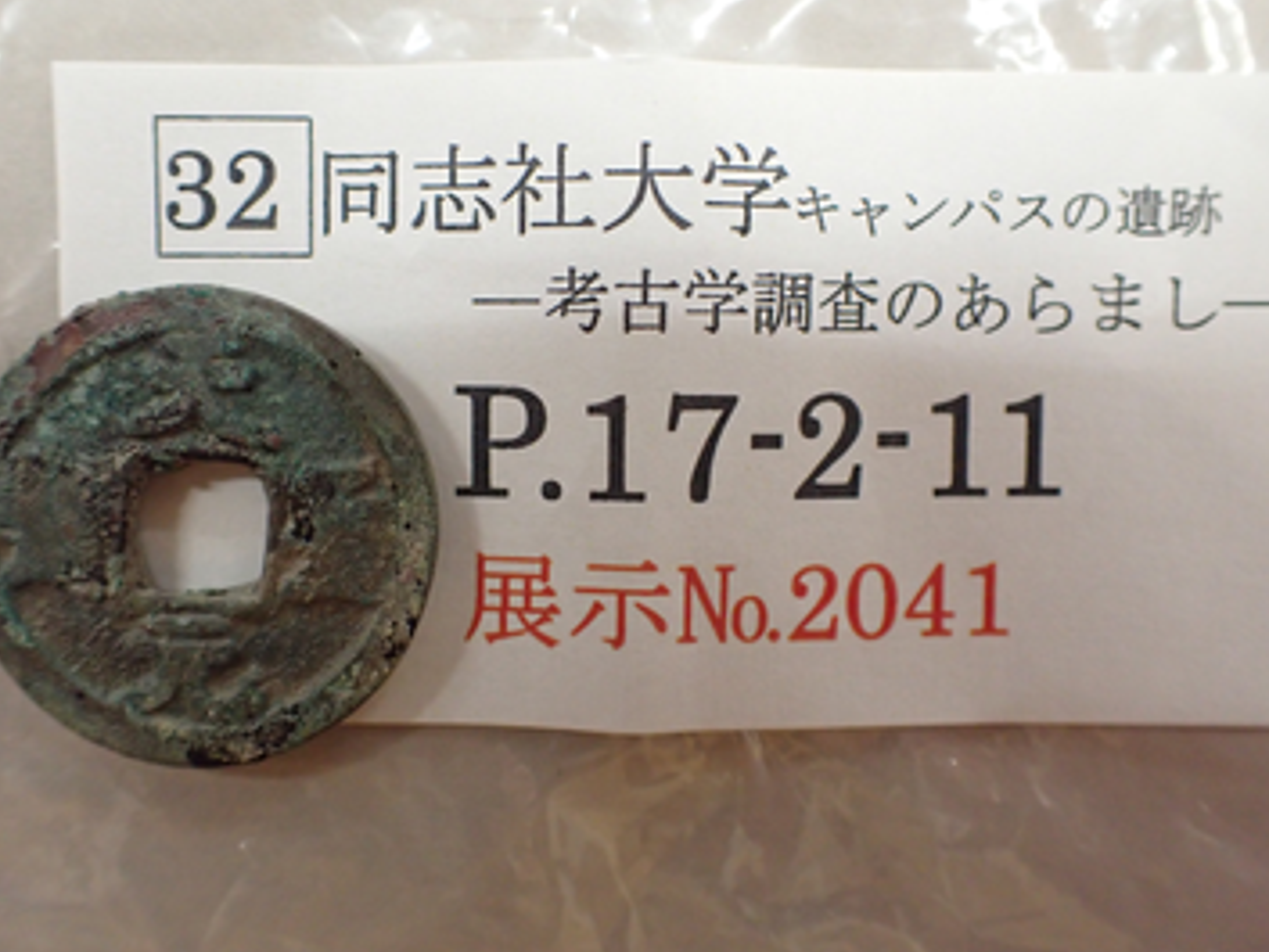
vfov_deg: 41.8
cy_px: 460
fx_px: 1247
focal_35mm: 34
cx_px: 608
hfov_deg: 53.9
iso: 640
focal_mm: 5.4
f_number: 2.3
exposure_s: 1/125
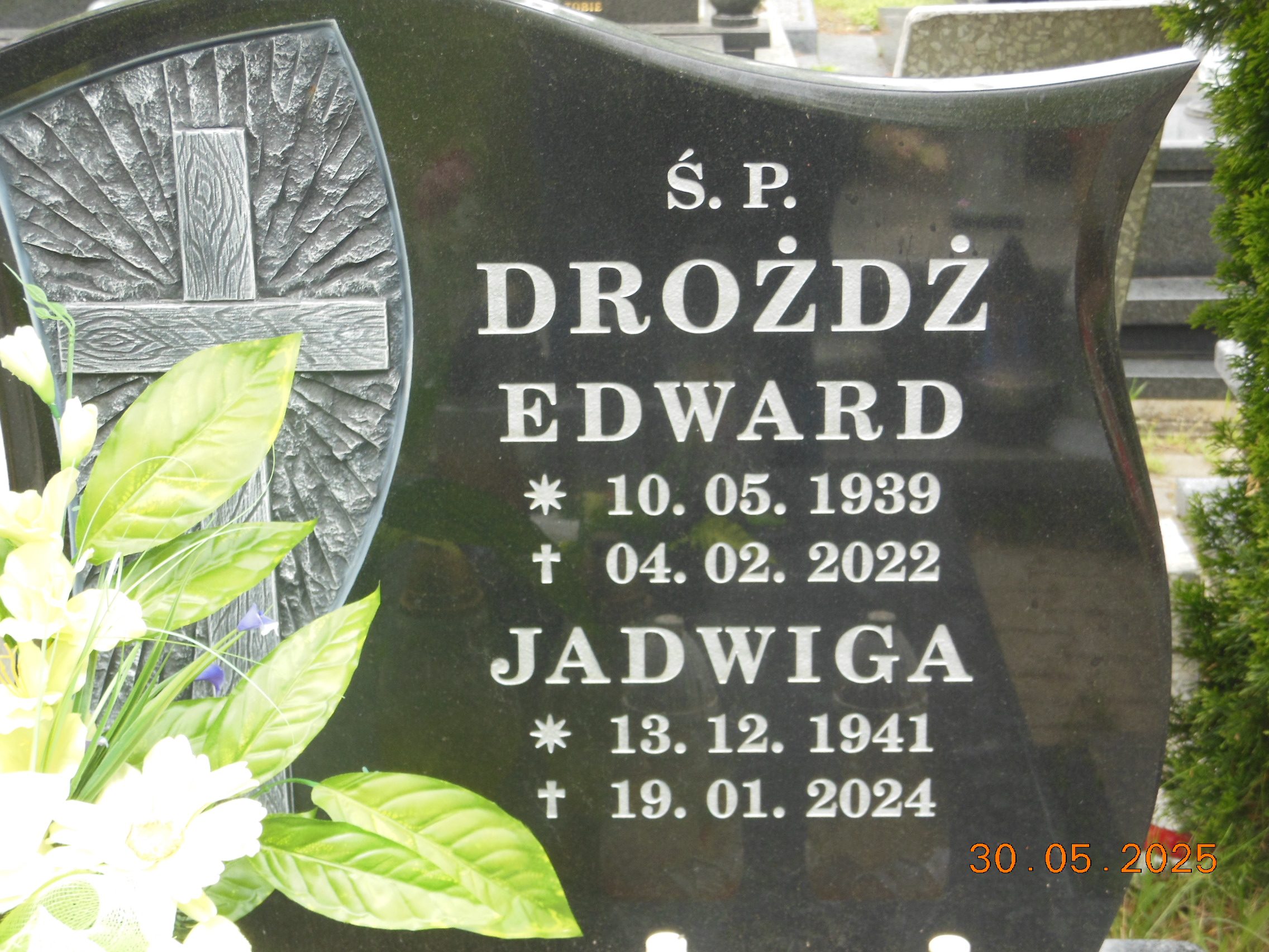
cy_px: 476
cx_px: 634
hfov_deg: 25.7
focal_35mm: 76
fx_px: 2786
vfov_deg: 19.4
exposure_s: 1/80
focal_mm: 13.6
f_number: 4.4
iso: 125
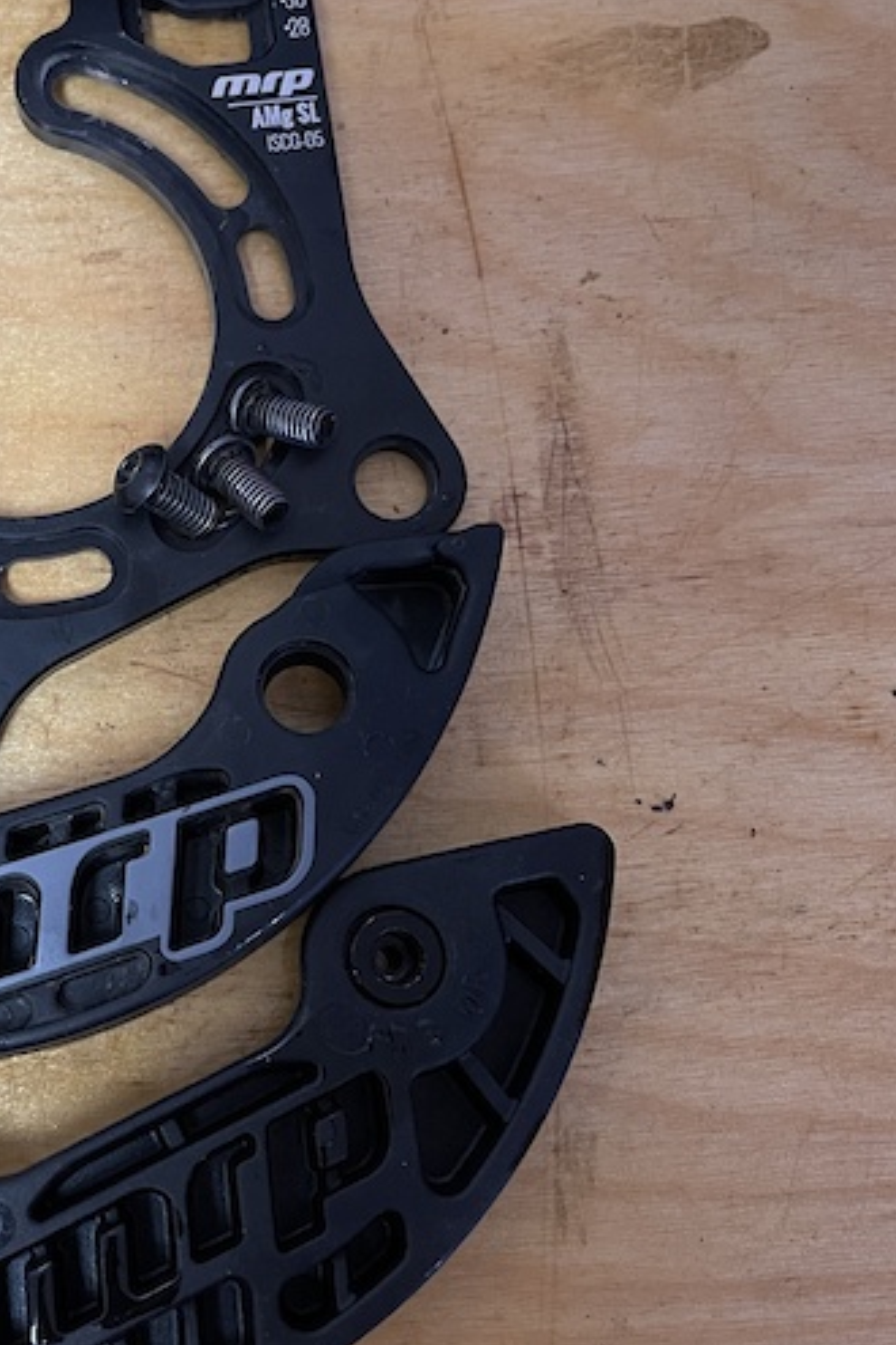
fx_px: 1568
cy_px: 622
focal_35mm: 42
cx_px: 149
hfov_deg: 30.9
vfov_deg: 46.4
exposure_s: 1/55
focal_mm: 5.1
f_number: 1.6
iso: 320
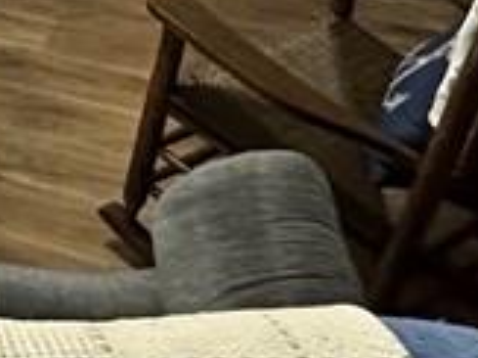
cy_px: -296
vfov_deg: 14.6
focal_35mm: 88
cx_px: -182
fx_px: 1214
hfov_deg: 20.0
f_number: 2.2
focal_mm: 2.22
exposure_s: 1/60
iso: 800
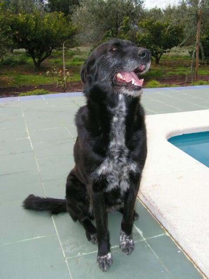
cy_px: 140
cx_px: 104
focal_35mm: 36
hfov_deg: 39.7
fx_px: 290
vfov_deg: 51.4
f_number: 3.2
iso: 64
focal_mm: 6
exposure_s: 1/800
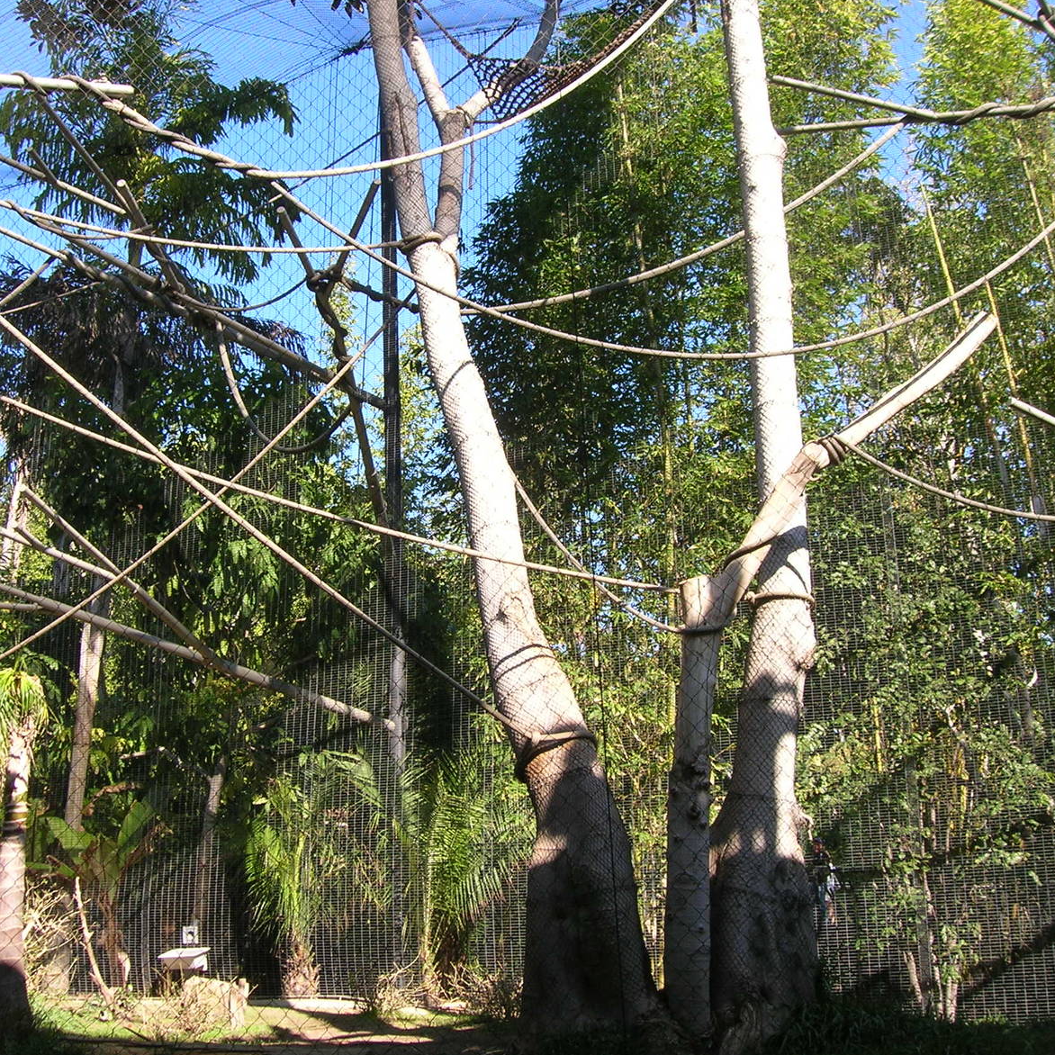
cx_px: 474
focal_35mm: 41
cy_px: 520
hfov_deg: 40.9
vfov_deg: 40.9
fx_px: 1414
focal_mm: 5.7
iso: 50
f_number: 4.9
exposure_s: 1/96.5
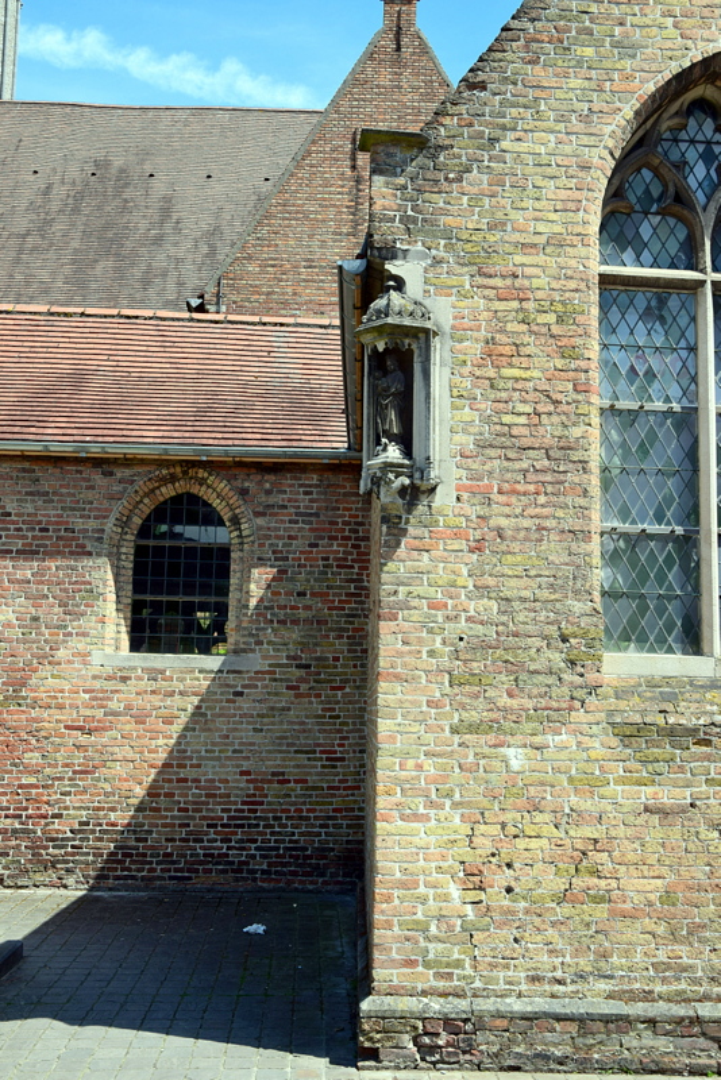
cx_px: 360
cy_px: 540
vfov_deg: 51.3
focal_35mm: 38
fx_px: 1126
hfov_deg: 35.5
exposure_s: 1/80
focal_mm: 25
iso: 125
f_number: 8
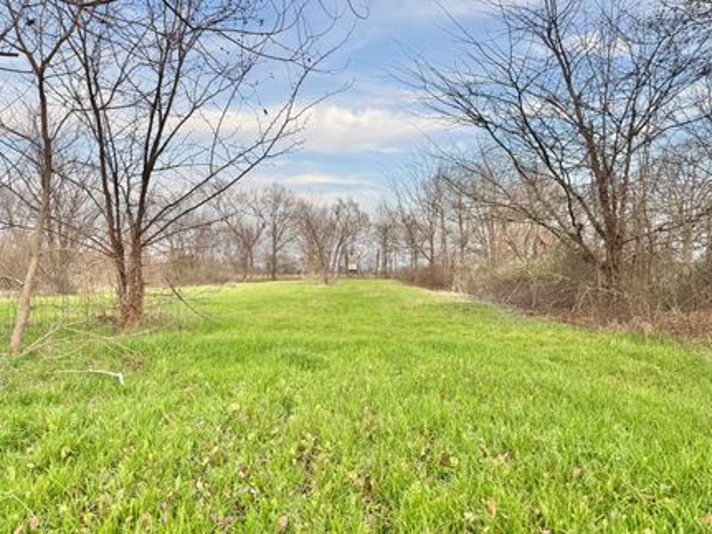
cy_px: 267
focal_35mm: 24
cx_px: 356
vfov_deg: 56.8
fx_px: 494
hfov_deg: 71.6
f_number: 1.78
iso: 80
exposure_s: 1/685
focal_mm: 6.76
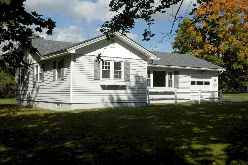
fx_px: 320
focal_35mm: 46
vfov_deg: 28.9
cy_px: 82
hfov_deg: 42.3
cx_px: 124
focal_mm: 31
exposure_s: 1/250
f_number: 16
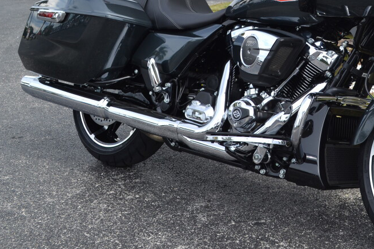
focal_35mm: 66
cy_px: 37
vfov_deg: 20.3
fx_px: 685
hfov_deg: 29.9
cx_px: 294
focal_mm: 24
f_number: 6.3
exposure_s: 1/160
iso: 100
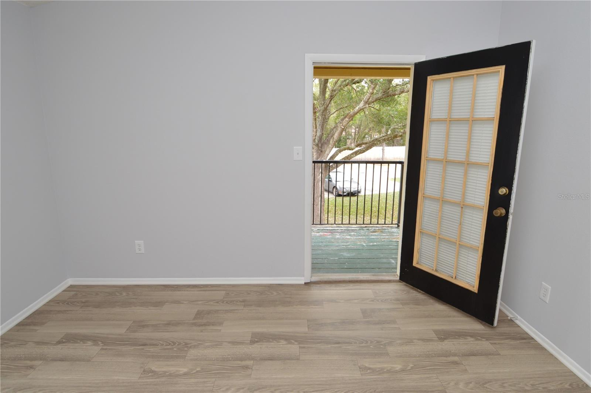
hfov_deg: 90.1
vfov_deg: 67.3
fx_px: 295
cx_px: 296
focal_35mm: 18
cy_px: 196
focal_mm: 12
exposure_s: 1/100
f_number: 5
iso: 400
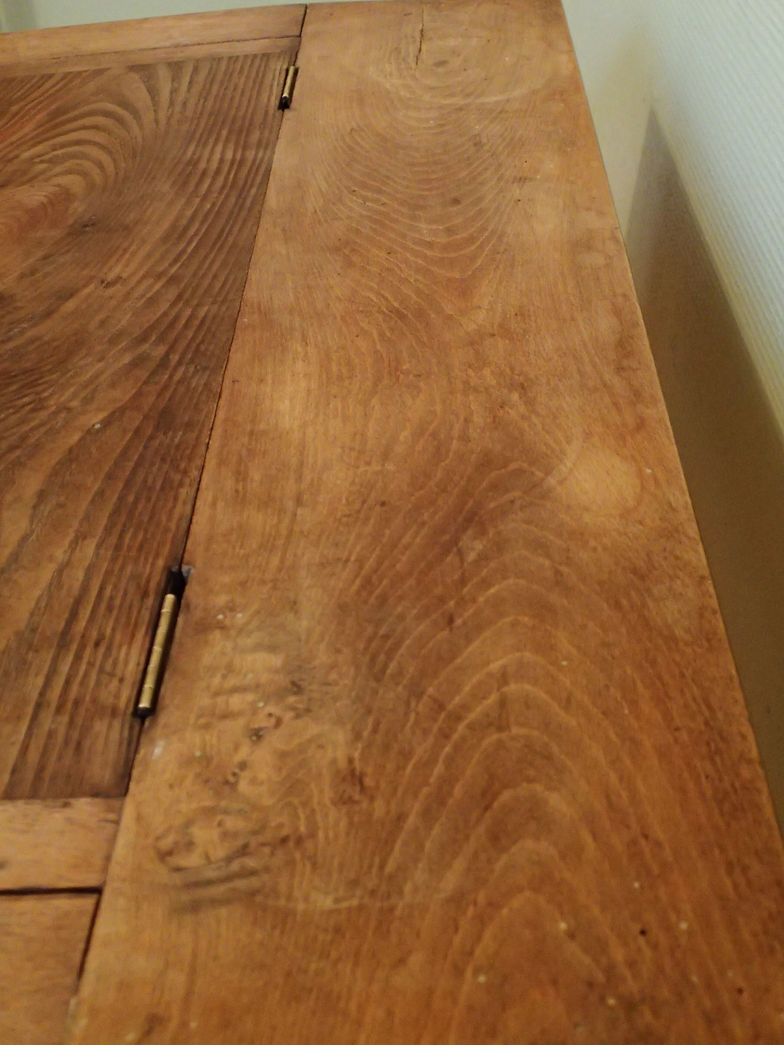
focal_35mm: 39
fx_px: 1178
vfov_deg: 47.9
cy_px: 511
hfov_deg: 36.8
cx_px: 383
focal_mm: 6.86
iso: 800
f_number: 2.7
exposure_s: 1/25
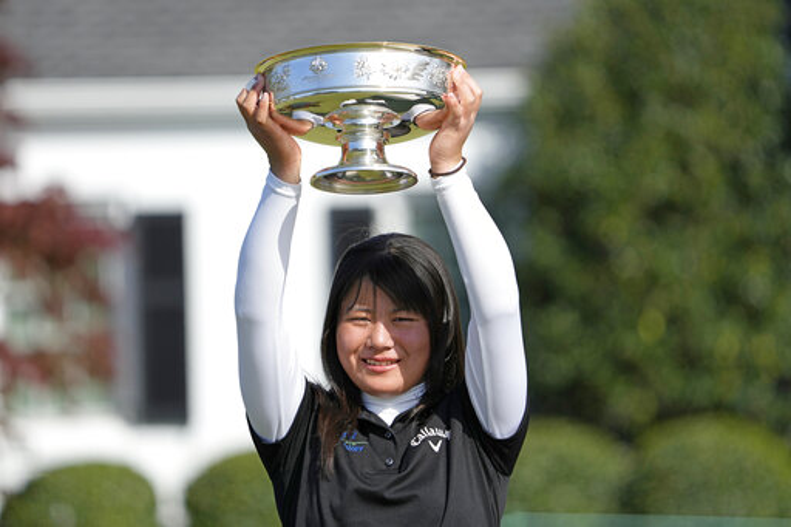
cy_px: 264
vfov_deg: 3.6
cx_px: 396
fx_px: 8390
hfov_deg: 5.4
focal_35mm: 382
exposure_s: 1/1250
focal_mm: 382
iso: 250
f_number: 6.3
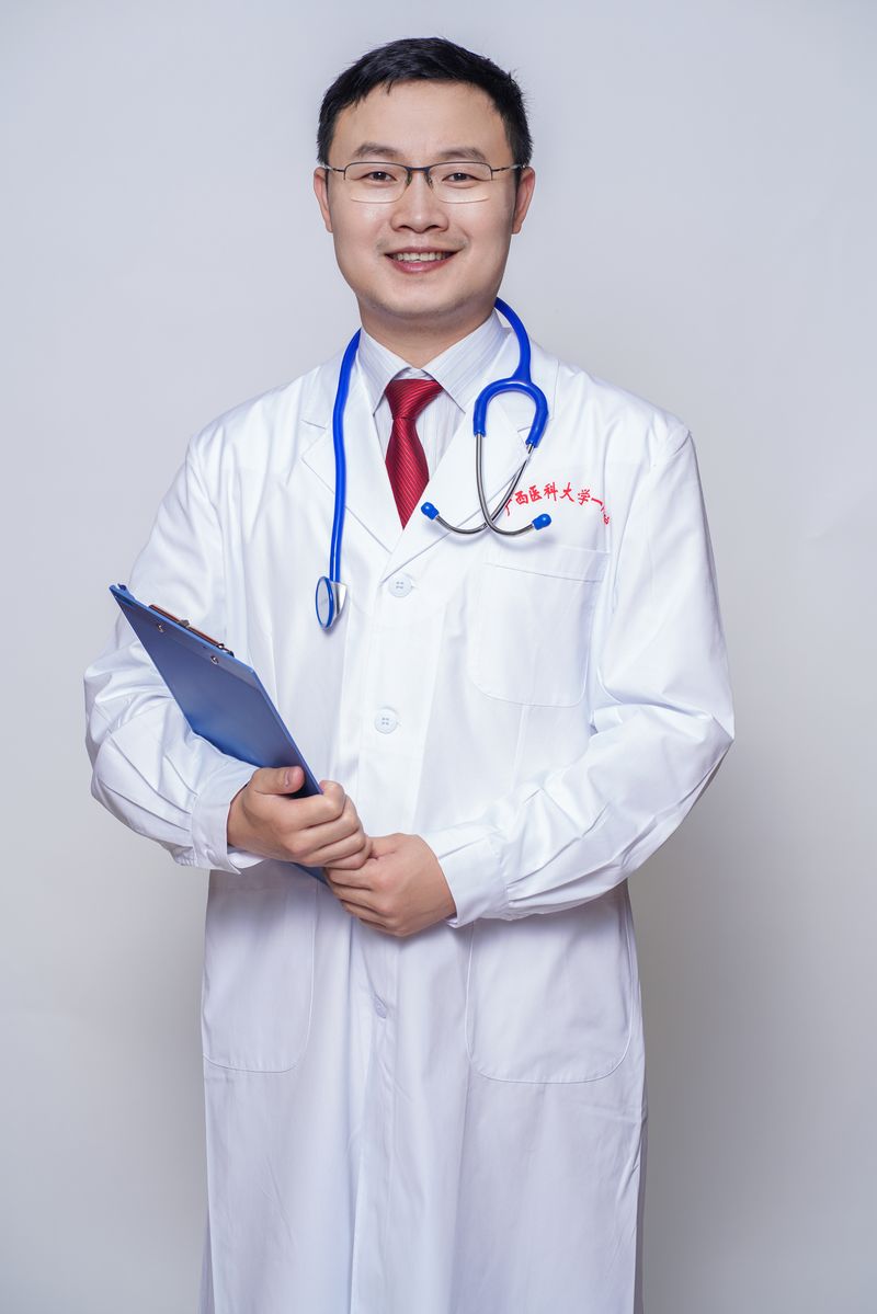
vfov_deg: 23.9
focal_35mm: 85
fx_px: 3104
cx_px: 438
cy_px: 657
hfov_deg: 16.1
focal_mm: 85
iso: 200
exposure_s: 1/160
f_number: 6.3
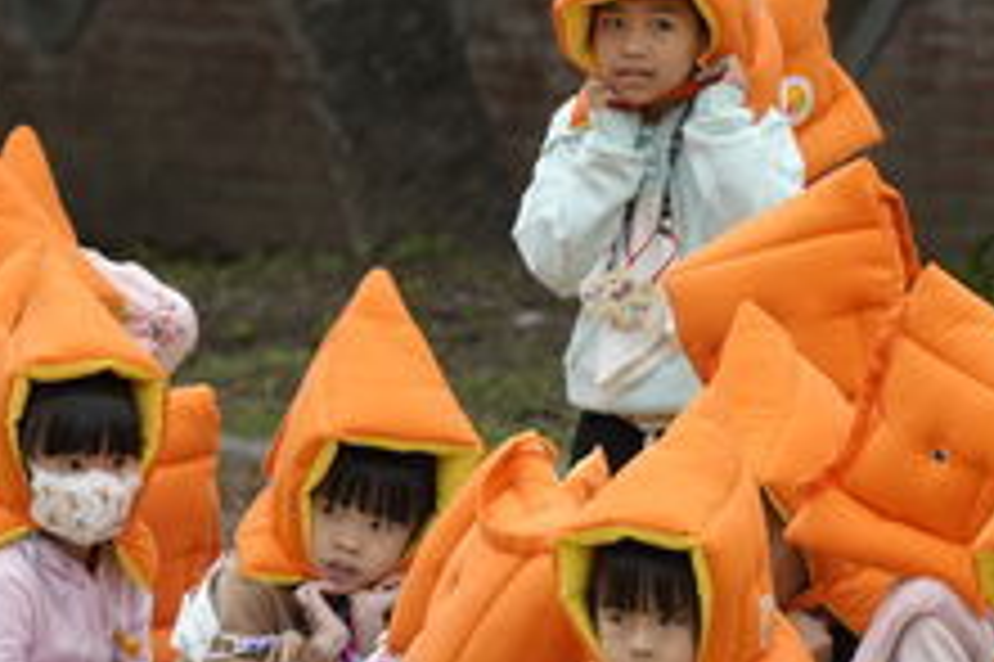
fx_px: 14981
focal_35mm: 543
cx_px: 526
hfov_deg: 3.8
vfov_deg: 2.5
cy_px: 234
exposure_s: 1/200
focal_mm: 200
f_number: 5.6
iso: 320
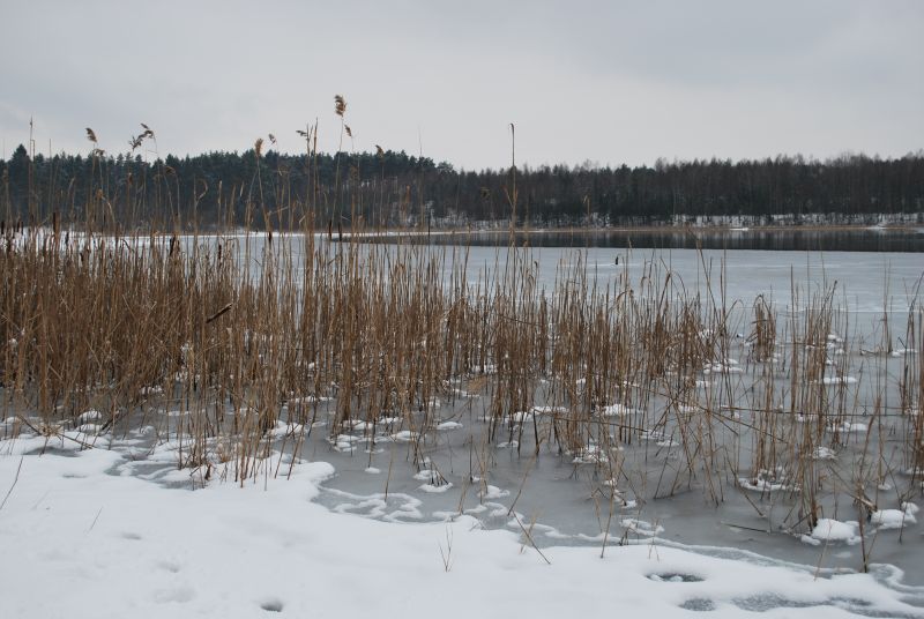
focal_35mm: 39
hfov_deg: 49.5
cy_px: 310
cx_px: 462
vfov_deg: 34.3
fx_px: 1002
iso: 110
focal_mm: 26
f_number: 5.6
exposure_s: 1/125
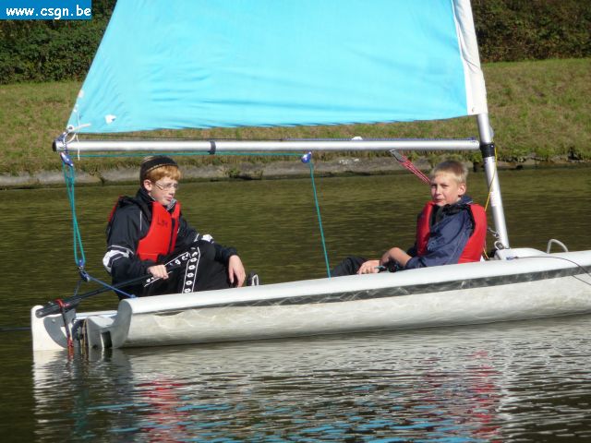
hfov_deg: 8.7
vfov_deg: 6.5
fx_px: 3893
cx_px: 296
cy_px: 222
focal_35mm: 228
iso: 100
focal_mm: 39.2
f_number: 4.9
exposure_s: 1/800
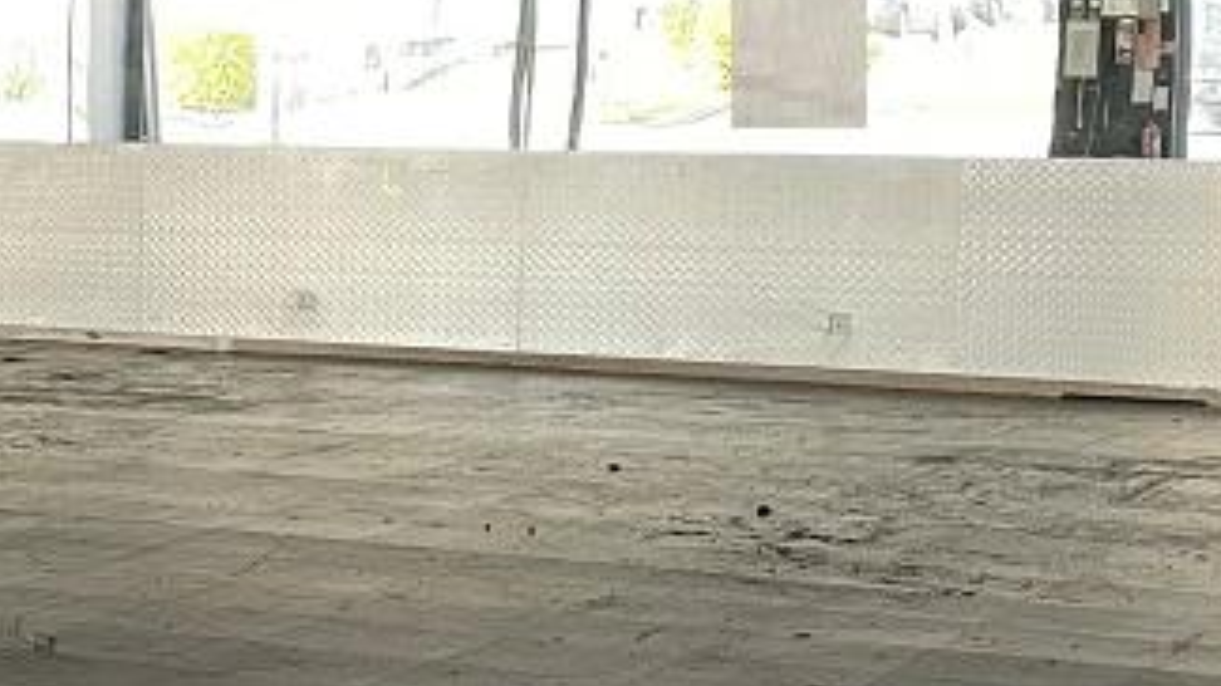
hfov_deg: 17.4
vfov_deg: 10.8
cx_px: -546
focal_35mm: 112
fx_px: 3625
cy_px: 396
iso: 125
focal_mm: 4.2
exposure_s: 1/90
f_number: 1.6
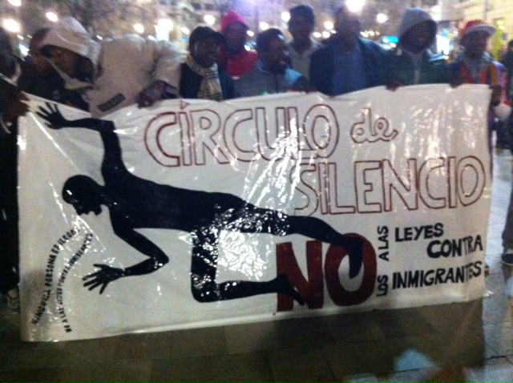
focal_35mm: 35
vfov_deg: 40.6
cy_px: 192
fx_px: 518
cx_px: 256
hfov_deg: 52.7
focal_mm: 3.85
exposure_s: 1/15
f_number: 2.8
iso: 1000
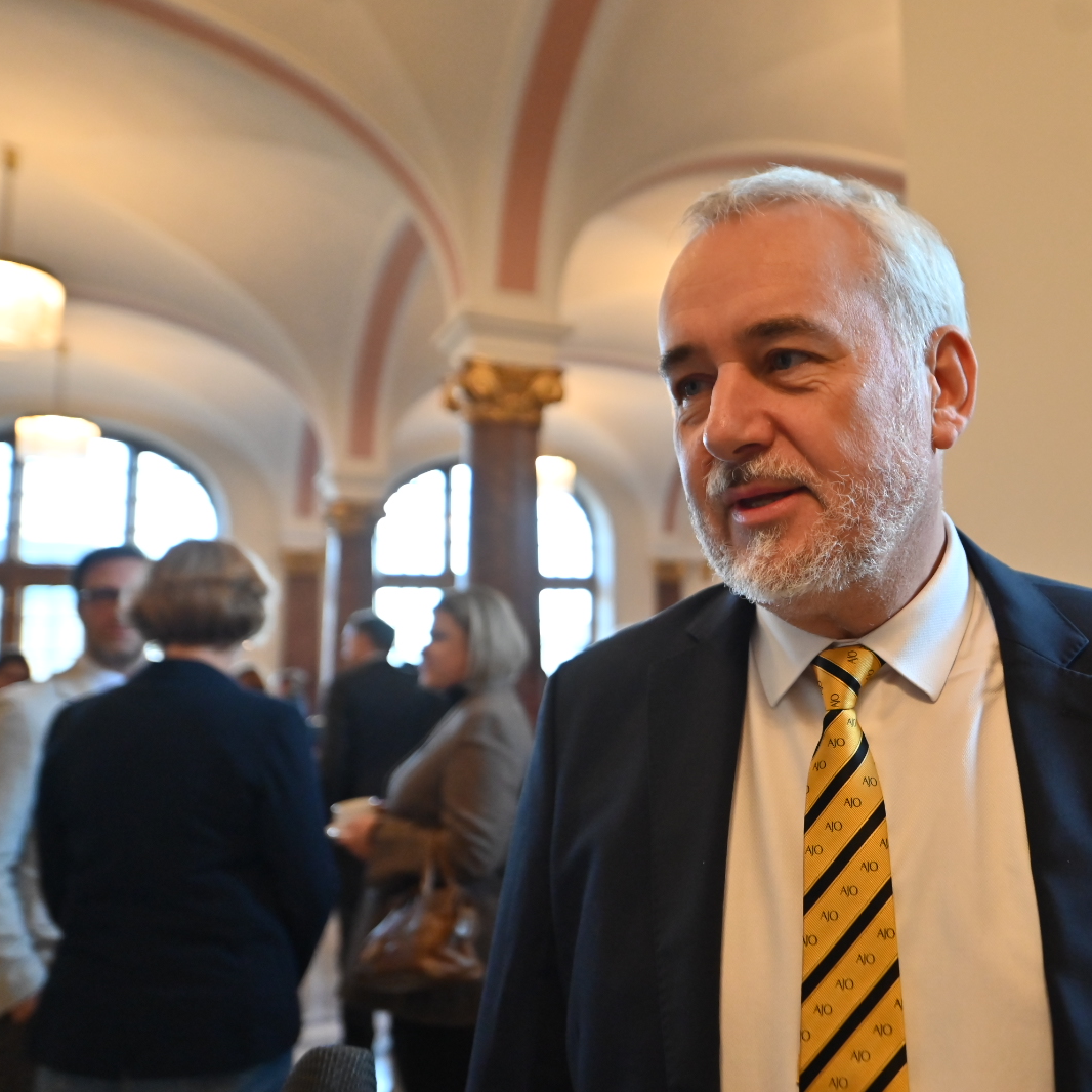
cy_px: 549
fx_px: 1106
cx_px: 806
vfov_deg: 52.5
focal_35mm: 31
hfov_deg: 50.6
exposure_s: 1/400
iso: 2800
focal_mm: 24
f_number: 2.8
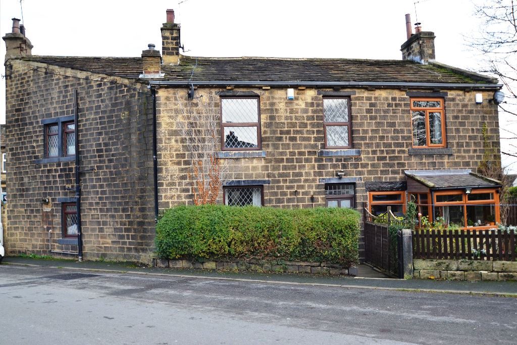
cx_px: 258
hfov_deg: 61.9
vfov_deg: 43.6
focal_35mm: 30
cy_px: 172
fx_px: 431
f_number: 5.6
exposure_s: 1/125
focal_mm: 20
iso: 320
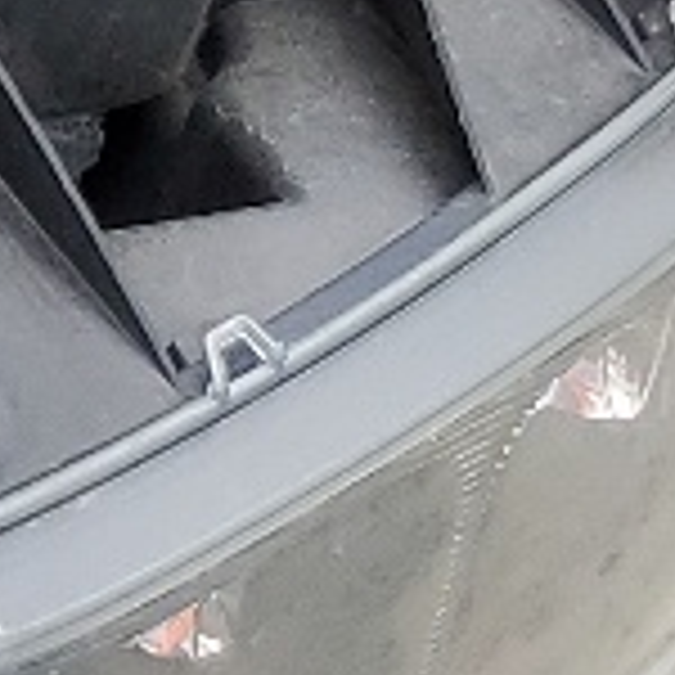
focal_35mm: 245
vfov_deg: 7.0
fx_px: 5405
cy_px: -387
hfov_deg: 5.5
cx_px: -2664
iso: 50
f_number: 1.5
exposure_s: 1/714
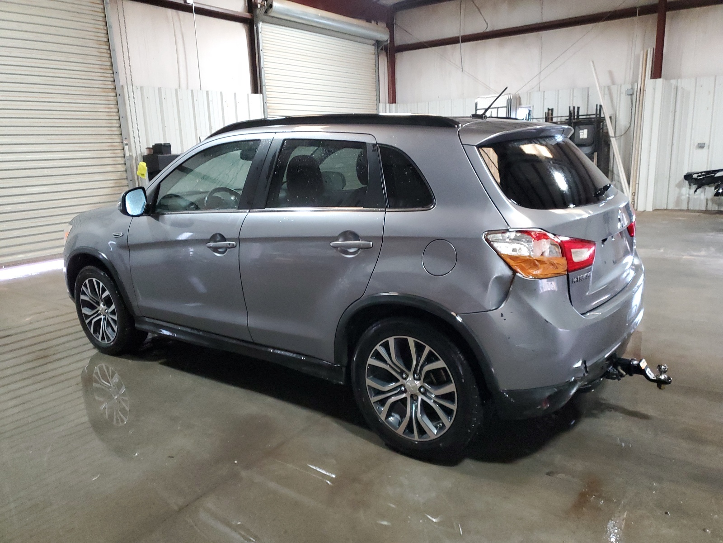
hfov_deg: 67.3
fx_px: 543
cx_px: 362
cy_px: 272
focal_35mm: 26
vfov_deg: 53.1
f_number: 1.5
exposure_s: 1/60.2
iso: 384
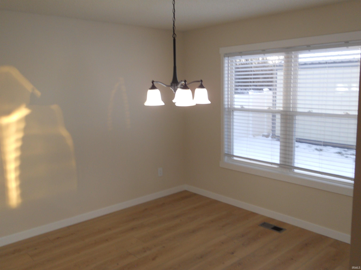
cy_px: 135
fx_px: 334
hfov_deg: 56.8
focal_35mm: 32
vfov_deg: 44.2
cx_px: 180
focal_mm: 5.8
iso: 125
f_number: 3.5
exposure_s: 1/30
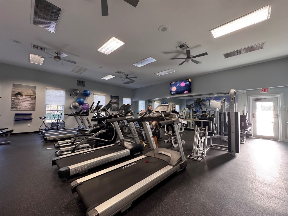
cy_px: 108
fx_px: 116
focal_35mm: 14
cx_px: 144
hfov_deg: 102.1
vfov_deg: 85.7
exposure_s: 1/60
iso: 320
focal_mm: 2.22
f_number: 2.2
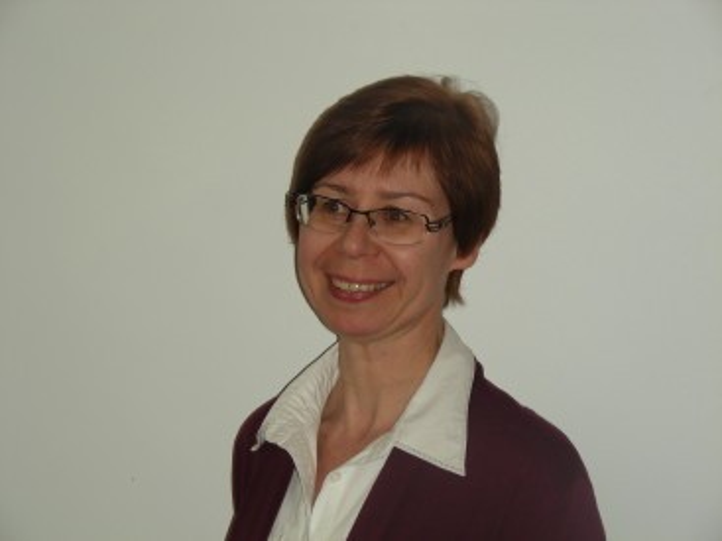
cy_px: 270
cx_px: 361
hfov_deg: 17.4
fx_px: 2356
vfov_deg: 13.1
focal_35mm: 113
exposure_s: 1/120
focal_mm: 18.9
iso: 50
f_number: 3.5
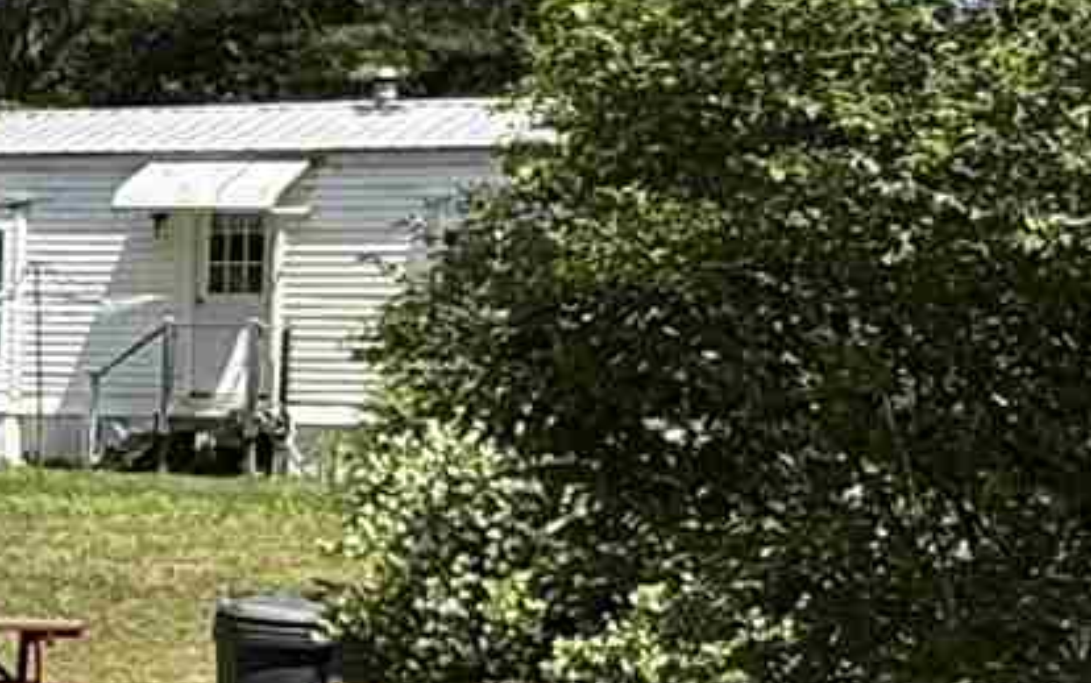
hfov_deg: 16.9
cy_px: 388
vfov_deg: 11.9
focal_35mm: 110
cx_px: -627
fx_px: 3272
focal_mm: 2.22
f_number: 2.2
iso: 50
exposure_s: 1/1368
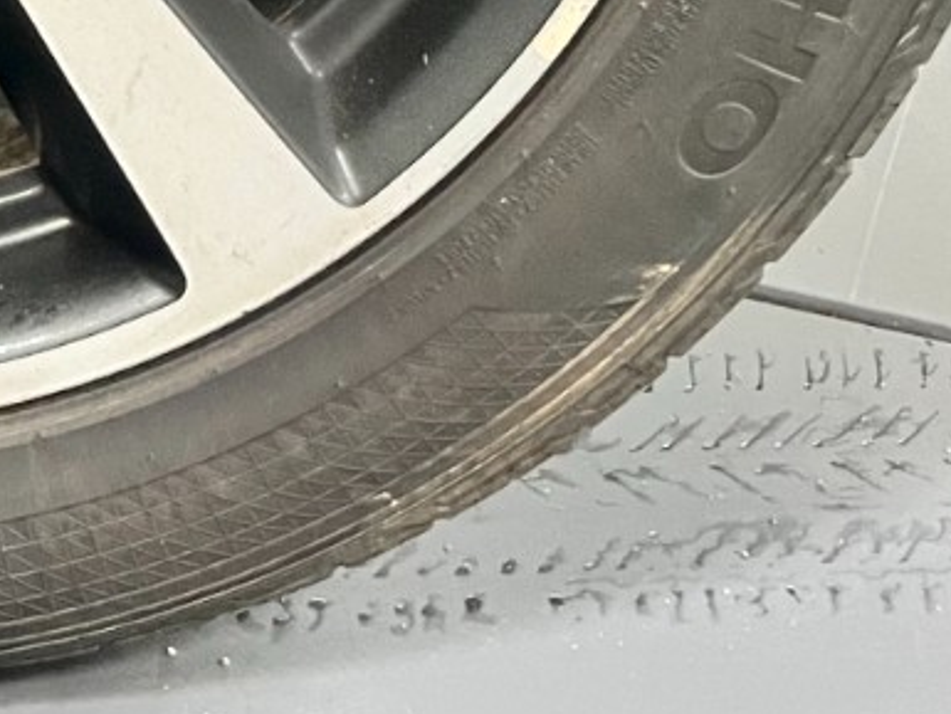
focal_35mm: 108
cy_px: -615
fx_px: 2968
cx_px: -366
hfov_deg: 16.9
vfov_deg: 12.4
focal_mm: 5.1
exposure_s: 1/25
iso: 500
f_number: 1.6
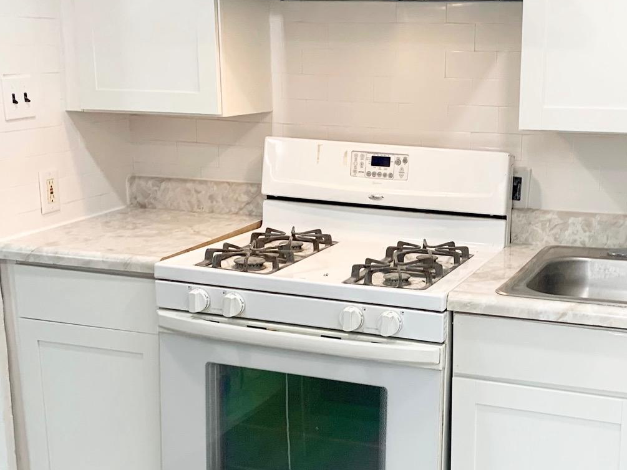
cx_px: 419
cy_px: 272
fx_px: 960
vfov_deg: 27.5
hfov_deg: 35.8
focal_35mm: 53
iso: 80
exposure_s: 1/120
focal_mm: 4.25
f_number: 1.8
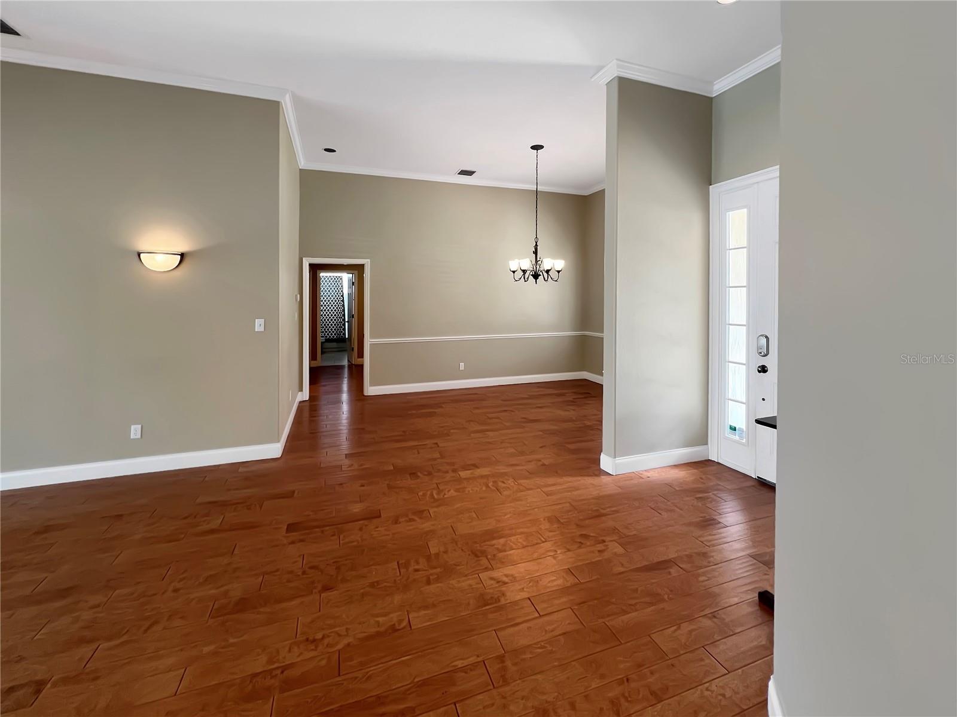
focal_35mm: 13
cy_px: 358
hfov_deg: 106.2
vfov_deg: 89.9
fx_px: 359
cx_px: 478
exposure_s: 1/60
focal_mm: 1.57
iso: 160
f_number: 1.8
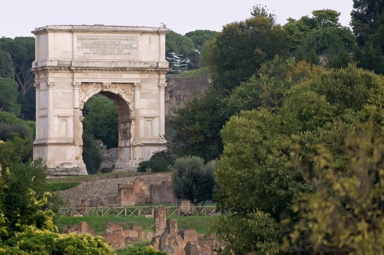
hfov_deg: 6.3
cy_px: 128
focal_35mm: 330
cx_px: 192
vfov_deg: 4.2
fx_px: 3515
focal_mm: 220
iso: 640
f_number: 5.3
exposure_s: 1/25
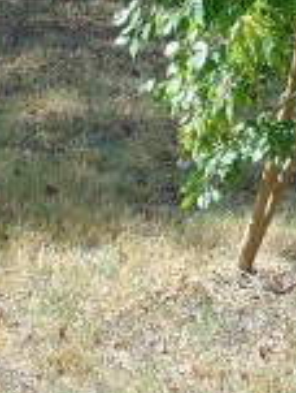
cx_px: 130
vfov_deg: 11.6
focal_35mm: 169
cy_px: 78
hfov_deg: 8.8
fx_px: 1919
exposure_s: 1/640
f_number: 3
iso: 80
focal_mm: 4.5
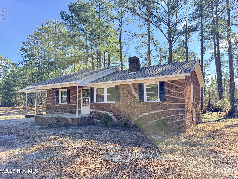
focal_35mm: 24
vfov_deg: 56.8
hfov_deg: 71.6
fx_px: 165
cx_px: 119
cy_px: 90
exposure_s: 1/563
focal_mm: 6.76
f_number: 1.78
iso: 100
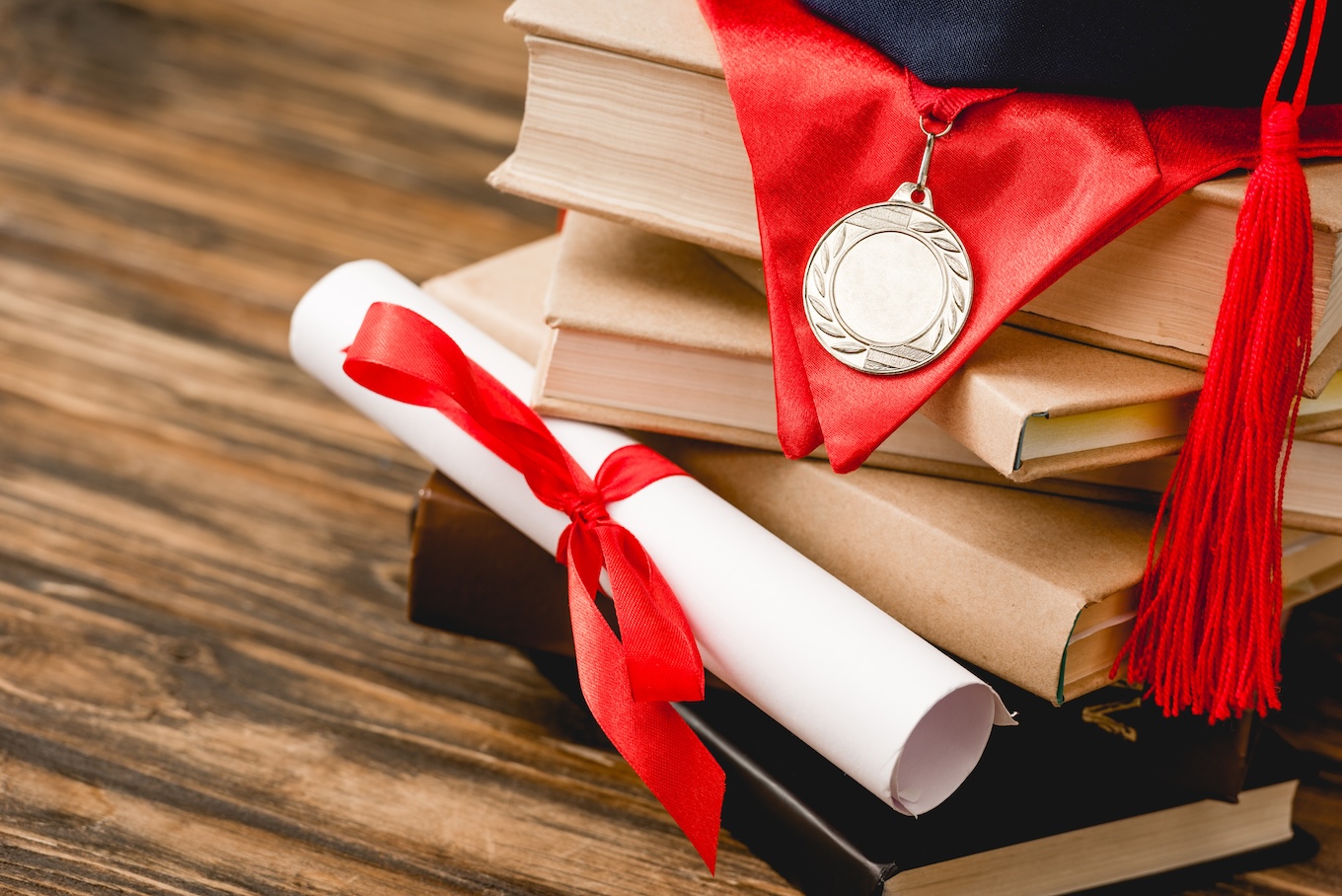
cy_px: 448
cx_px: 671
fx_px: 7458
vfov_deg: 6.9
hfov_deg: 10.3
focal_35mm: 200
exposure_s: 1/200
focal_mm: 200
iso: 100
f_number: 7.1
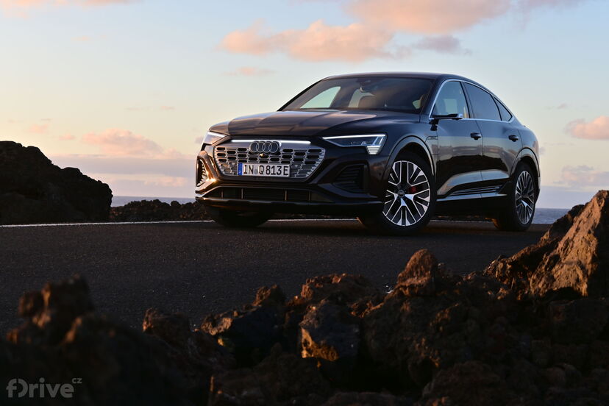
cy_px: 203
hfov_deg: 27.0
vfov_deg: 18.2
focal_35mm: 75
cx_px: 304
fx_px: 1269
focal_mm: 50
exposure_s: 1/100
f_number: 6.3
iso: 100
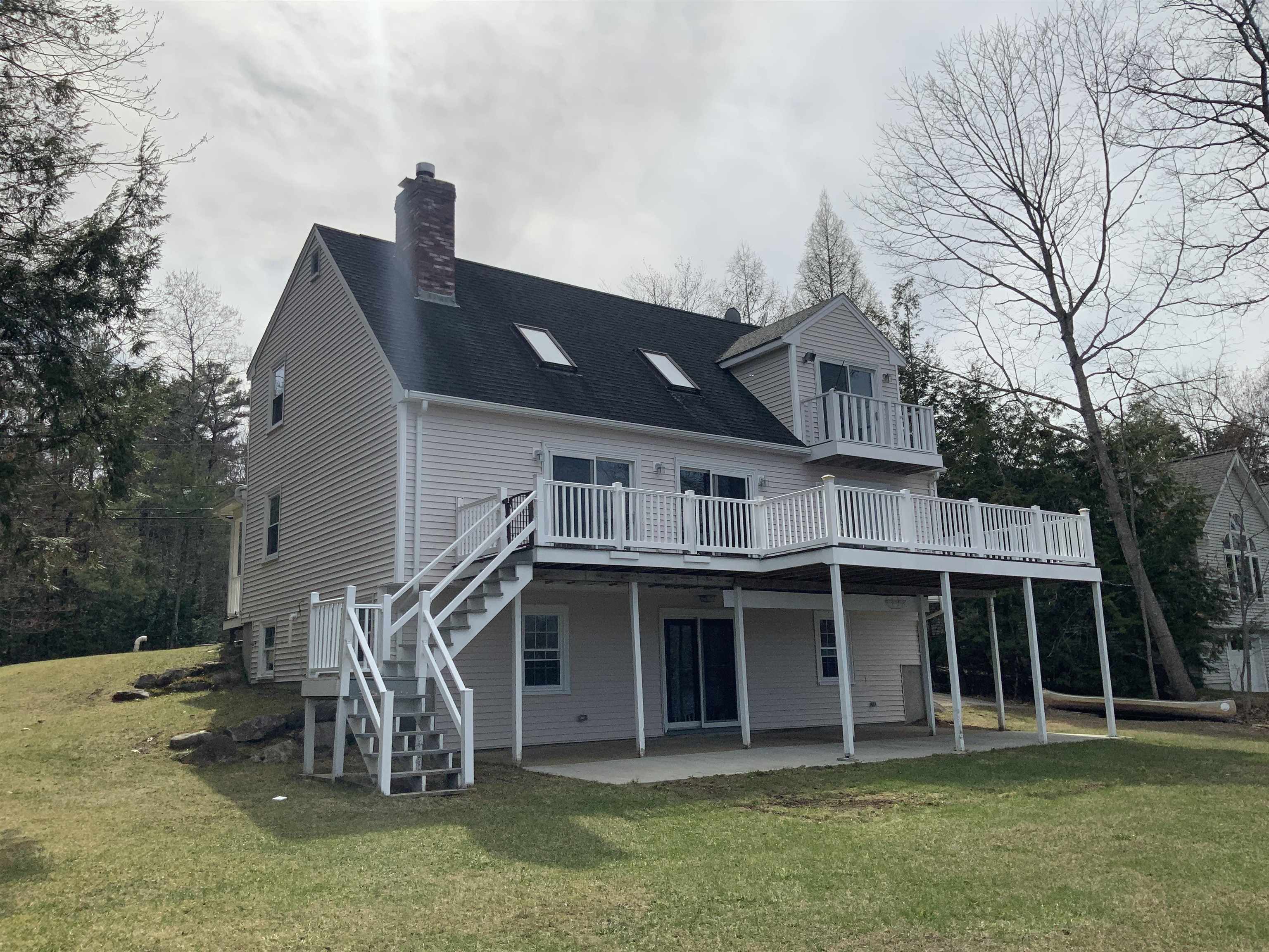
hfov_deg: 61.7
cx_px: 634
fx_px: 1063
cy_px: 476
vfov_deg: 48.2
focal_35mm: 29
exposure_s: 1/4785
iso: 20
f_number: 1.8
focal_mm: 3
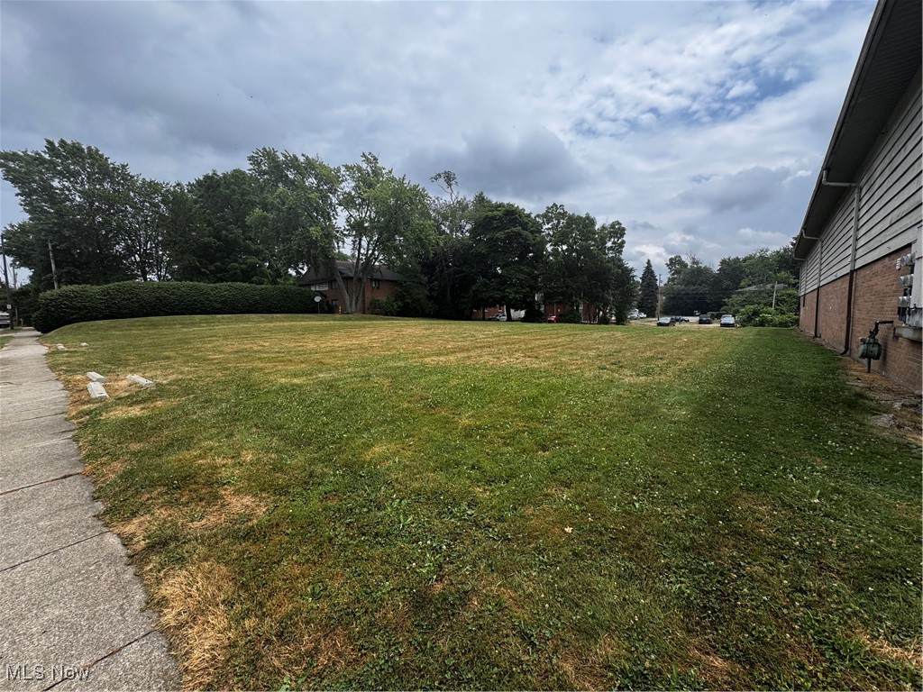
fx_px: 373
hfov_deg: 102.1
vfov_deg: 85.7
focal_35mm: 14
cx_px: 462
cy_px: 346
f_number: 2.2
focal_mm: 2.22
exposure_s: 1/1126
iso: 40
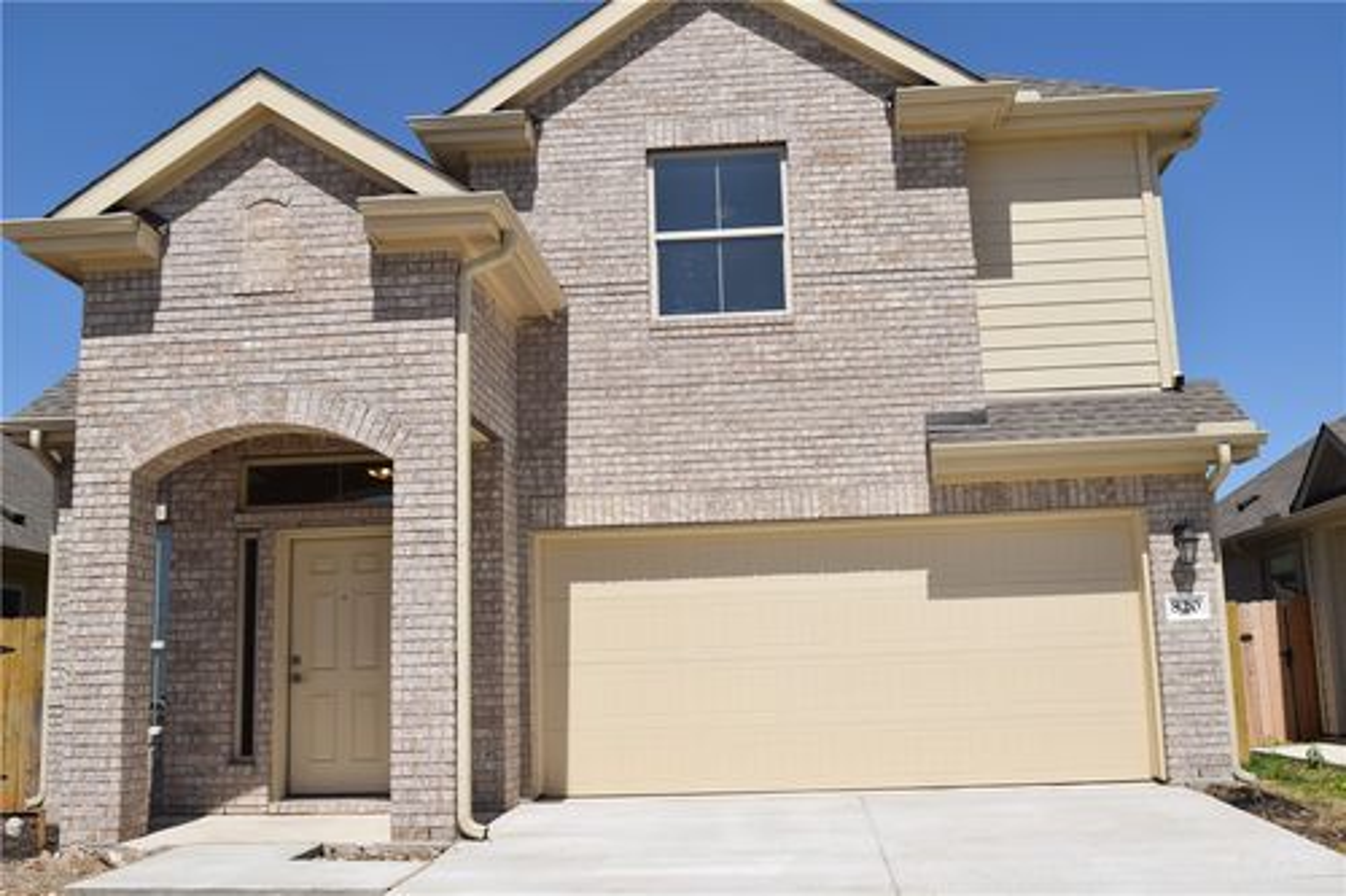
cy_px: 448
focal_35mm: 36
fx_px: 1345
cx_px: 673
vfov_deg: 36.8
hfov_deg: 53.1
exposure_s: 1/2000
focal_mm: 24
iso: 320
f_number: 8
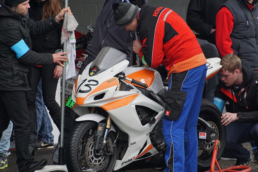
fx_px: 3224
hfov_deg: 4.6
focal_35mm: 450
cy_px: 86
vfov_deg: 3.1
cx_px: 129
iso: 800
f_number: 6.3
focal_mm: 300
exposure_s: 1/640
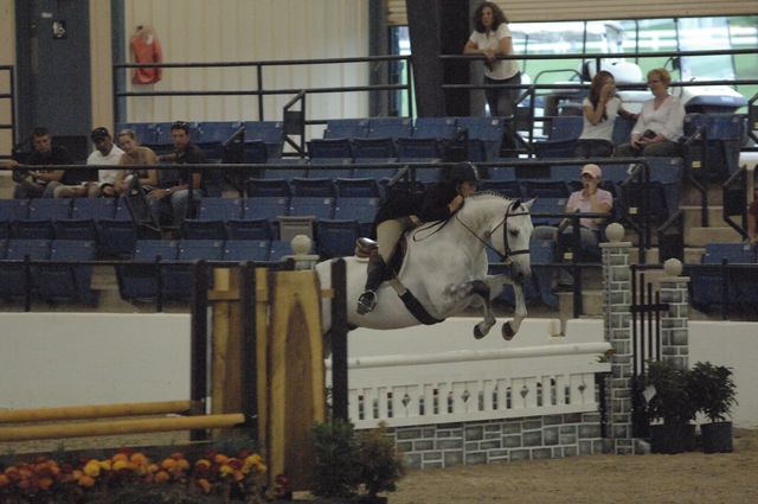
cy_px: 252
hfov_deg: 6.9
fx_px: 6309
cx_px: 379
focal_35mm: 300
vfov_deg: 4.6
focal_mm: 200
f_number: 2.8
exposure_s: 1/320
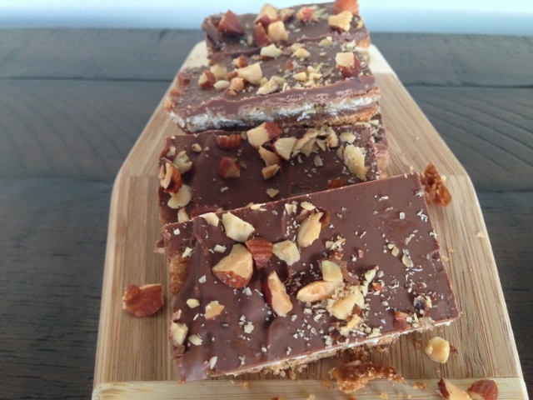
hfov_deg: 55.4
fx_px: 508
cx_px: 266
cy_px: 200
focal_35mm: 33
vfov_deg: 42.9
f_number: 2.4
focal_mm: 4.12
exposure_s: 1/20
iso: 320
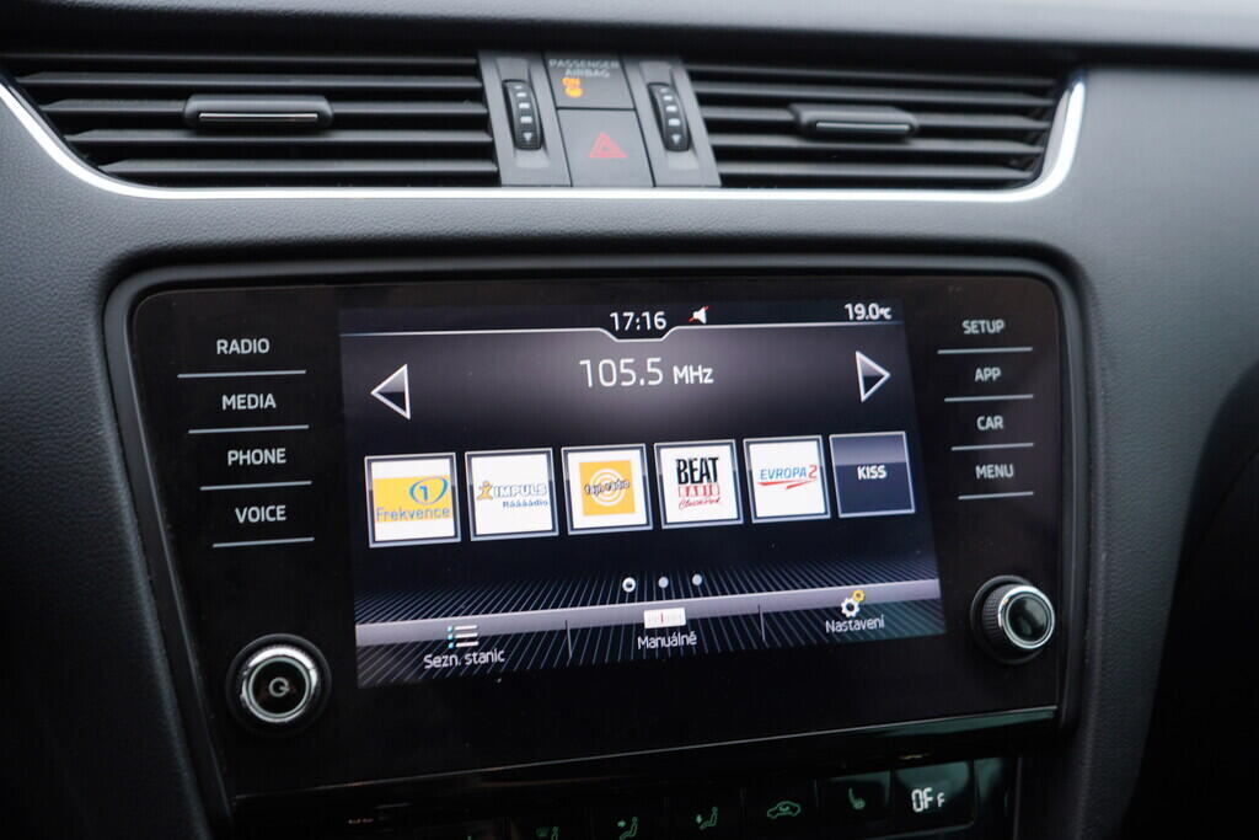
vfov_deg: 36.9
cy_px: 420
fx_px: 1259
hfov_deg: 53.1
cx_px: 630
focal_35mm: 36
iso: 125
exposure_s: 1/50
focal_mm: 24
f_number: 3.2
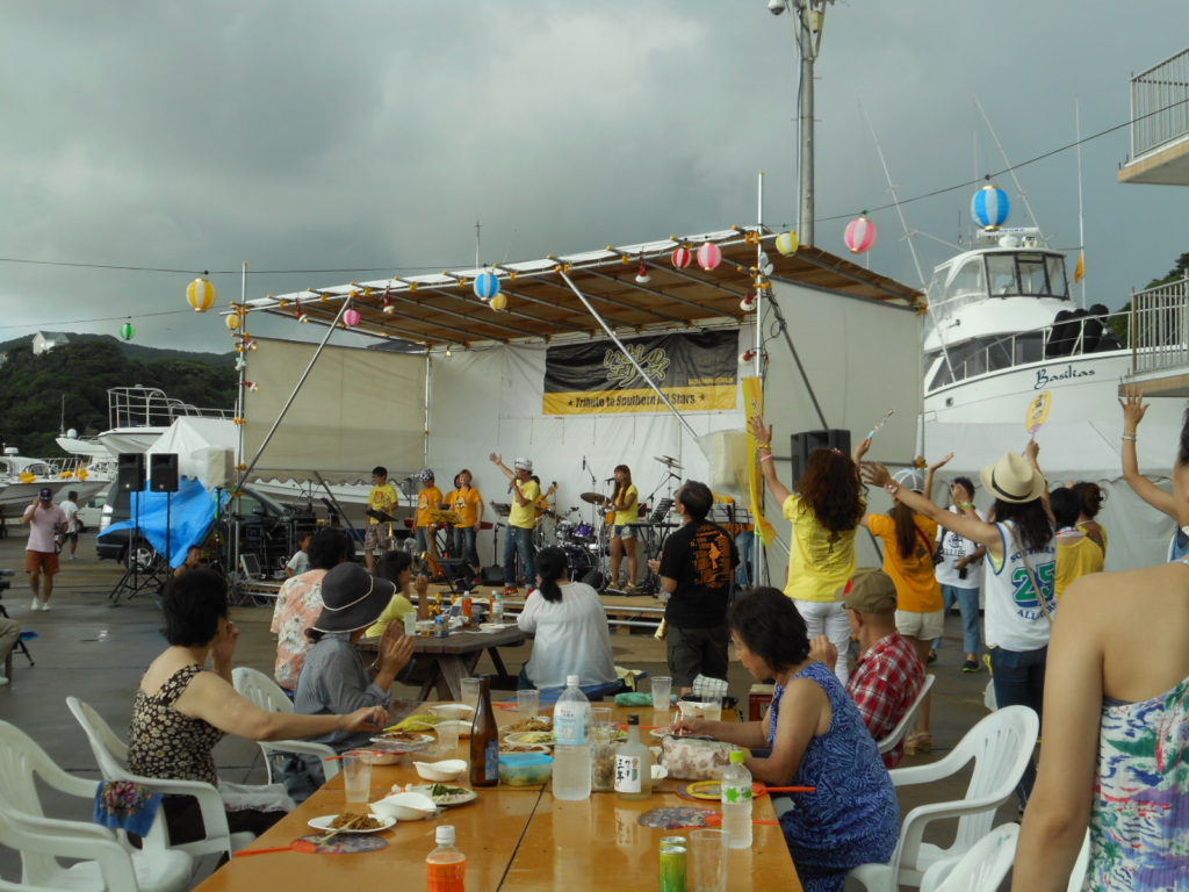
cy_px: 446
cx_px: 594
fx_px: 1511
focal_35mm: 44
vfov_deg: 32.9
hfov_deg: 42.9
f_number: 4.7
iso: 80
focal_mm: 7.9
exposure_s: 1/320
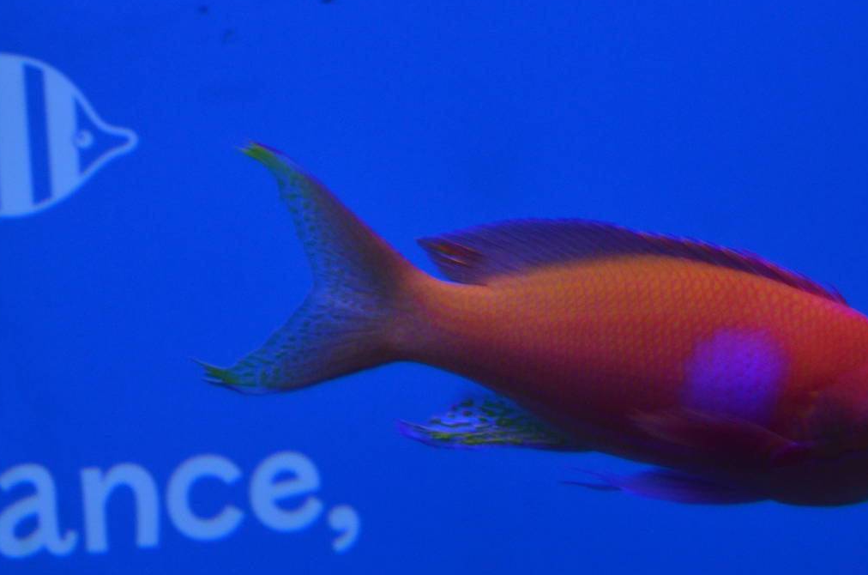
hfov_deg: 12.4
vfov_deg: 8.2
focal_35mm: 166
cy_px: 351
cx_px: 660
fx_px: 3994
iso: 1400
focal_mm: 70
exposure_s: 1/125
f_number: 5.3
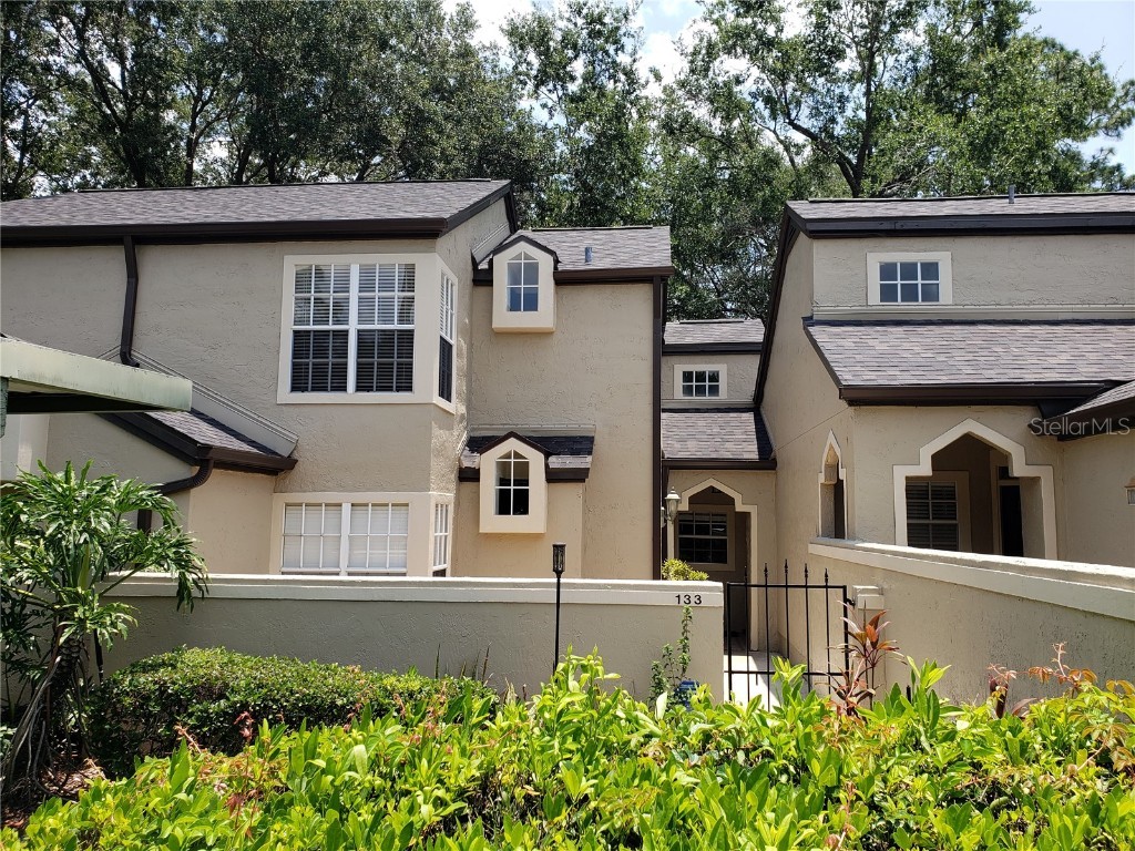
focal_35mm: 26
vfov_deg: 53.1
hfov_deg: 67.3
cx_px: 568
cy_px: 426
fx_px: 852
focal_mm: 4.3
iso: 50
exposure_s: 1/827
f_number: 2.4
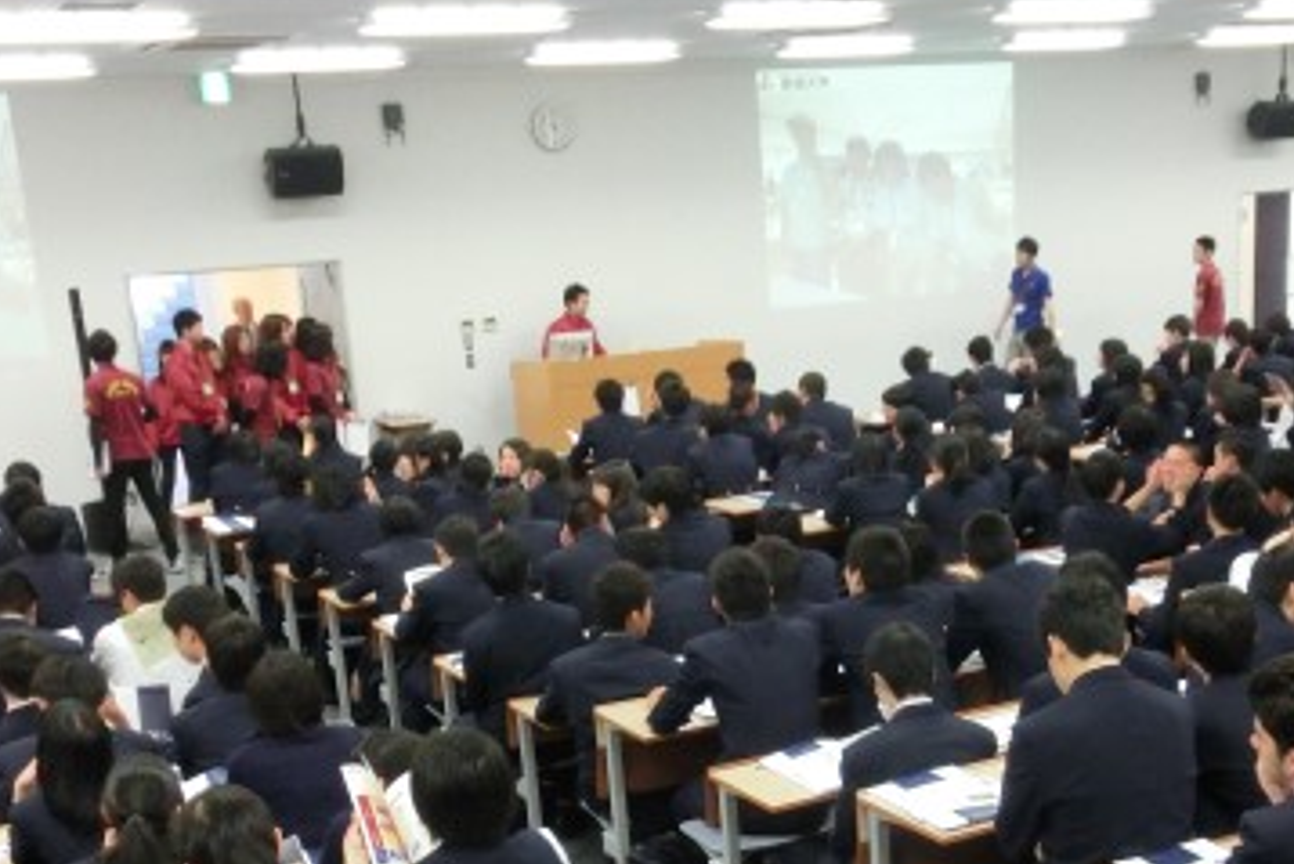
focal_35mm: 52
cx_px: 781
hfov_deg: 38.0
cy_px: 813
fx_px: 1870
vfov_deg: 25.1
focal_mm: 5
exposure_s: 1/100
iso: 800
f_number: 3
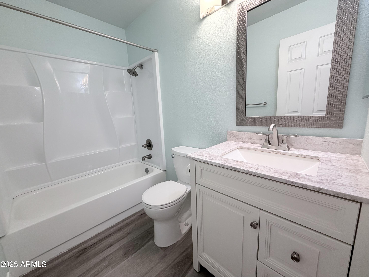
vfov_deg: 85.7
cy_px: 138
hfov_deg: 102.1
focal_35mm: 14
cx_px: 184
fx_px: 149
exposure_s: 1/60
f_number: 2.2
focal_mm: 2.22
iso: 160
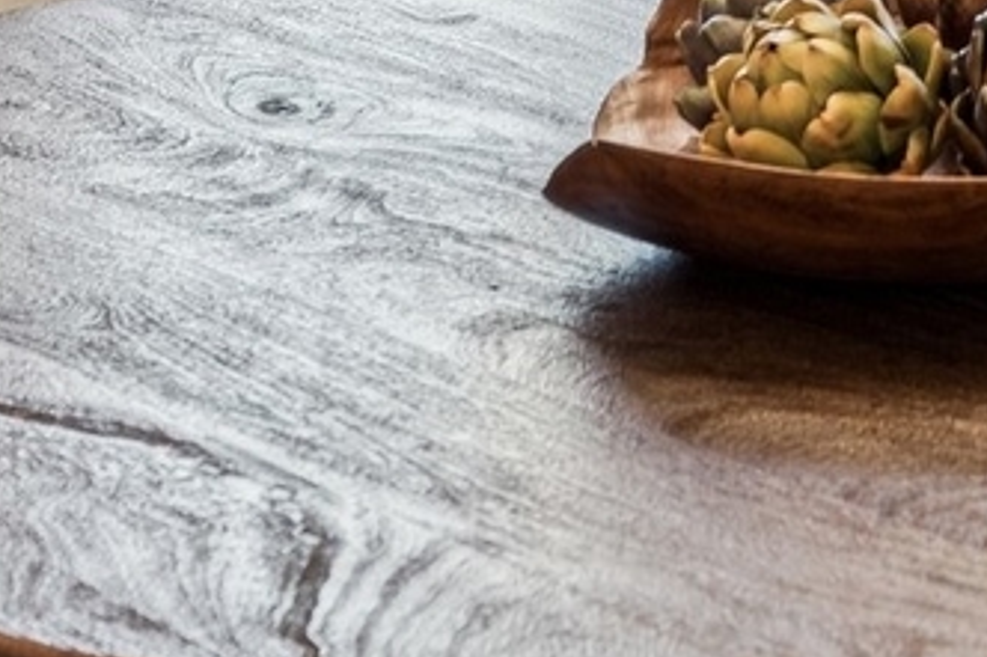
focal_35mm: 122
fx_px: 3343
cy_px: -681
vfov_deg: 10.3
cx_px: 1097
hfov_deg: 16.3
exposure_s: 1/3.33
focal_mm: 25
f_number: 8
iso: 320
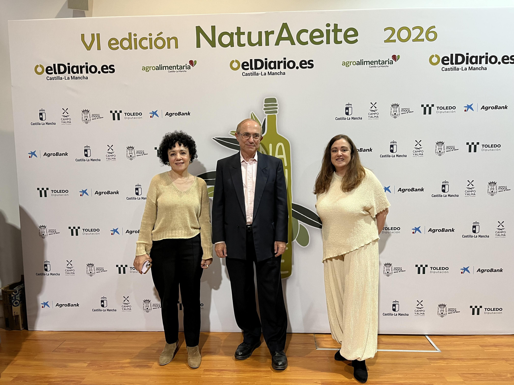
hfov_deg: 67.3
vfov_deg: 53.1
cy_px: 192
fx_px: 386
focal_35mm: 26
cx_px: 257
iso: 100
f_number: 1.6
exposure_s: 1/50
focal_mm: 5.1
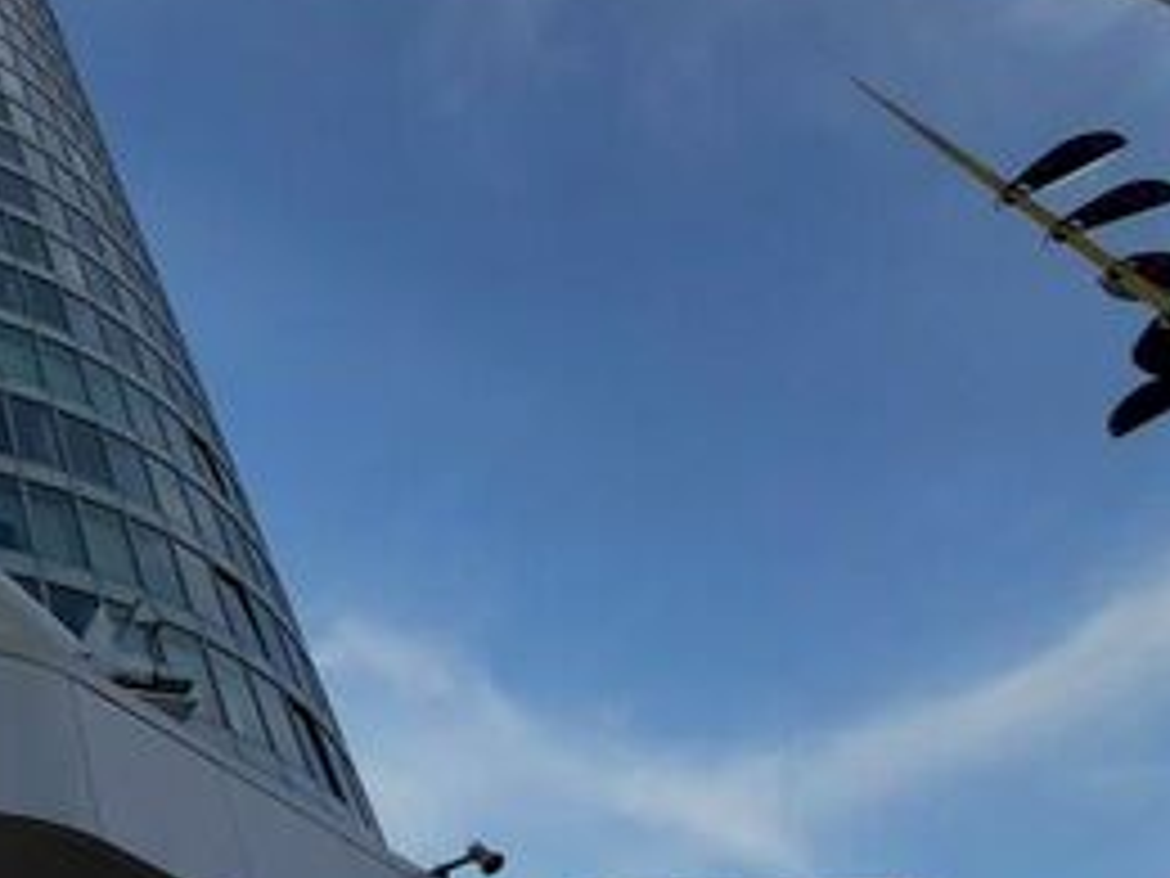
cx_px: -202
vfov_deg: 40.7
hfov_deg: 39.5
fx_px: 1183
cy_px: 466
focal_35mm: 35
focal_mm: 1.42
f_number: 2.2
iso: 40
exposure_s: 1/954
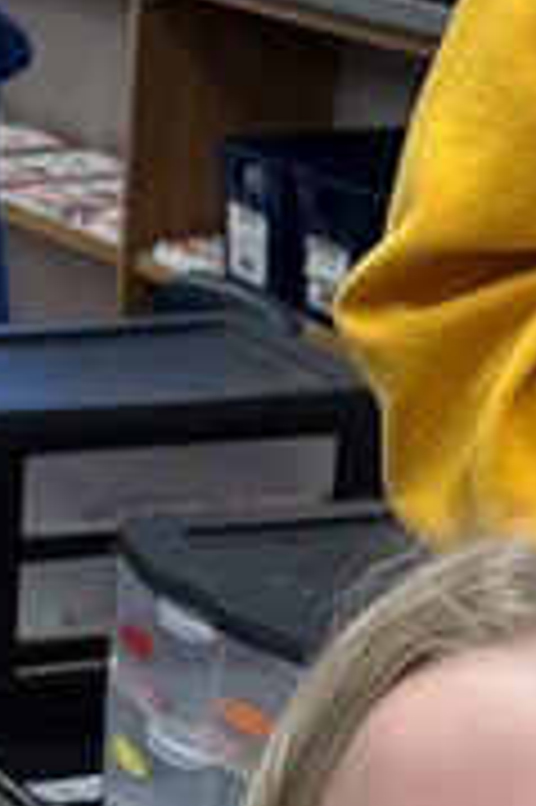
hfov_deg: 9.4
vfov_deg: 12.6
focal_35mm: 143
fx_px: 3200
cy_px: 1598
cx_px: -207
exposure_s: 1/60
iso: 160
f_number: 1.78
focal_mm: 6.76
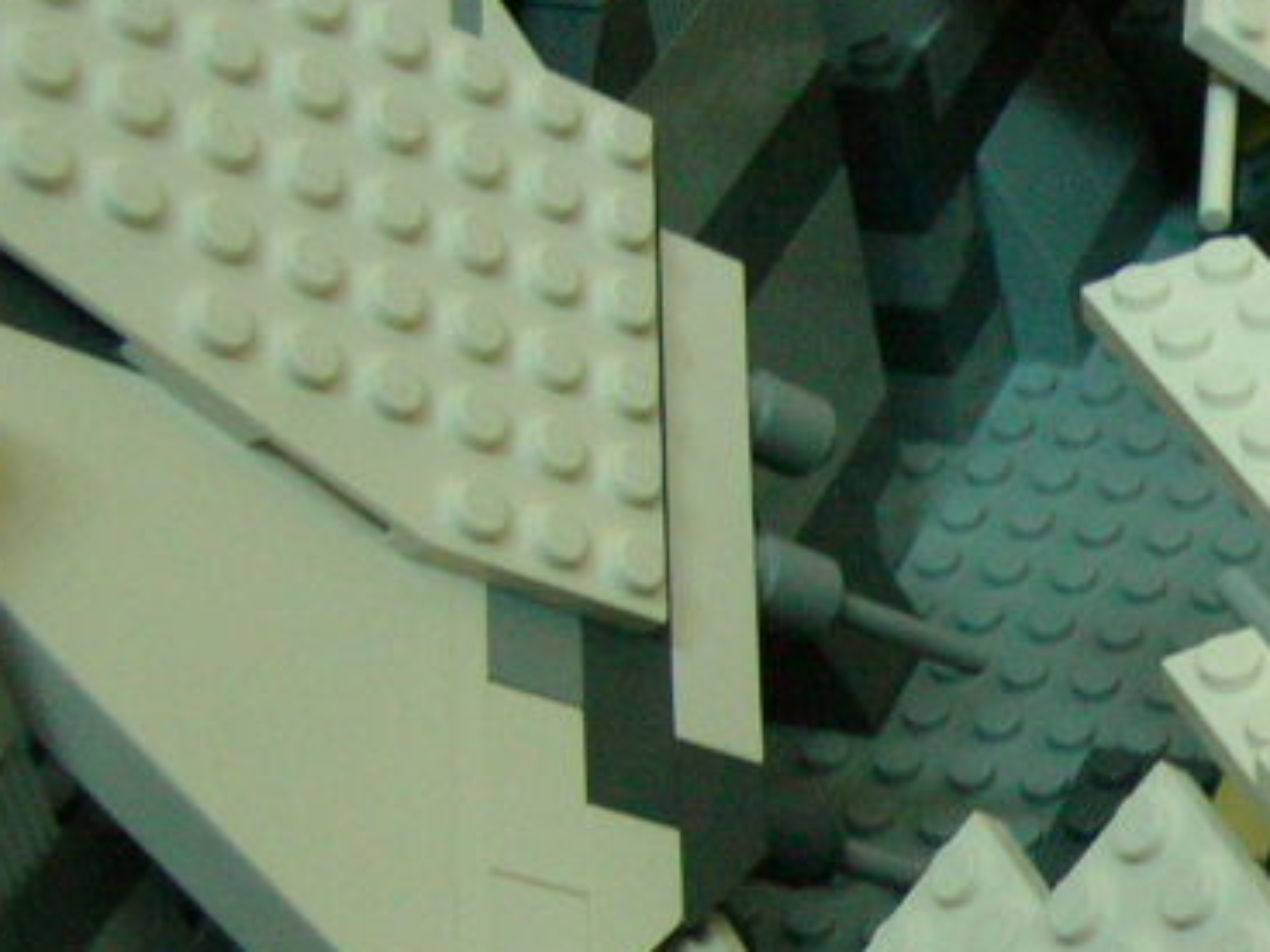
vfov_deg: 14.2
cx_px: 1719
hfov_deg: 17.7
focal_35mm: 103
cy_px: 886
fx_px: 3779
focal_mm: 6.2
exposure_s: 1/26.8
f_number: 2.7
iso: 200
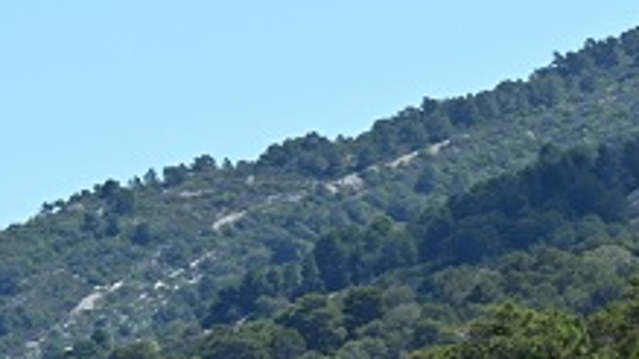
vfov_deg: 2.4
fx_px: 8486
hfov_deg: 4.3
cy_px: 587
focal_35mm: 501
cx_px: 607
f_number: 5.6
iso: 100
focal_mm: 110
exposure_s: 1/500
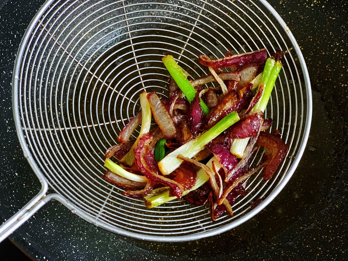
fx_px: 523
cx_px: 174
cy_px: 130
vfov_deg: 28.0
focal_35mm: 52
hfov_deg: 36.8
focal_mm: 6
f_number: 2.4
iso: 500
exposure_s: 1/33
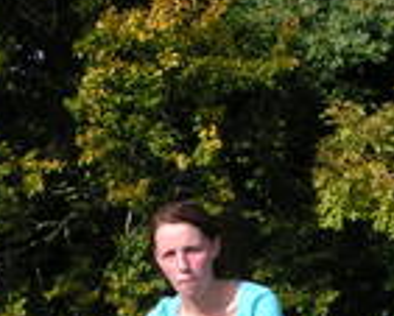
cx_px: 115
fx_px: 2100
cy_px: 375
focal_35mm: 180
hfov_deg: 10.7
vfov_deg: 8.5
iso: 50
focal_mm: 10
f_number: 5.6
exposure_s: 1/200
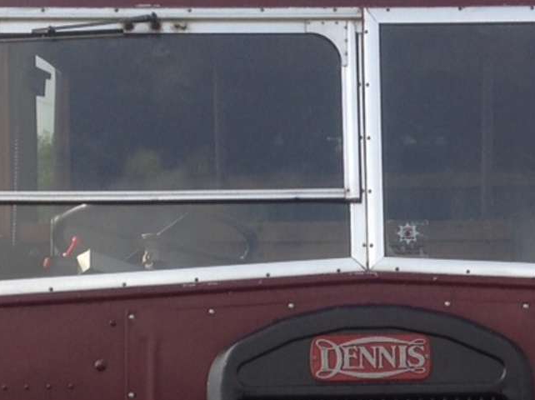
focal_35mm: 109
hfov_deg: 18.0
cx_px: 377
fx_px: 1683
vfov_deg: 13.5
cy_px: 342
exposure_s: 1/1008
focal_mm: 4.28
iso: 50
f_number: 2.4
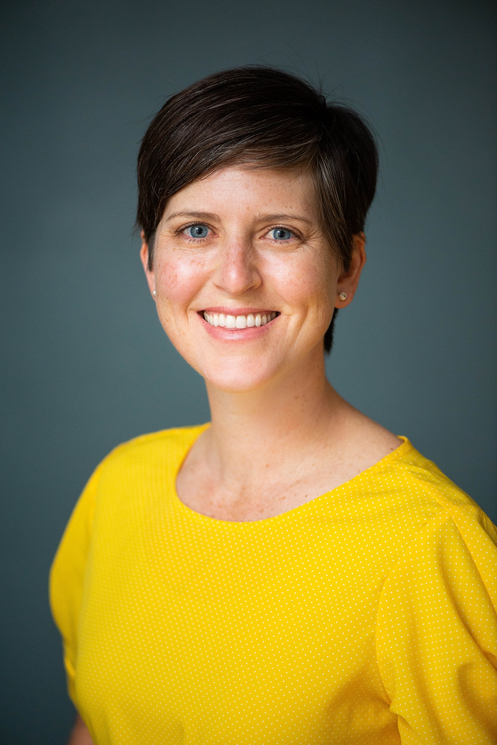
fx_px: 2172
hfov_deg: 13.1
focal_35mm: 105
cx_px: 248
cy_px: 372
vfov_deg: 19.4
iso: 1600
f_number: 3
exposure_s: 1/80
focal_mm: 105
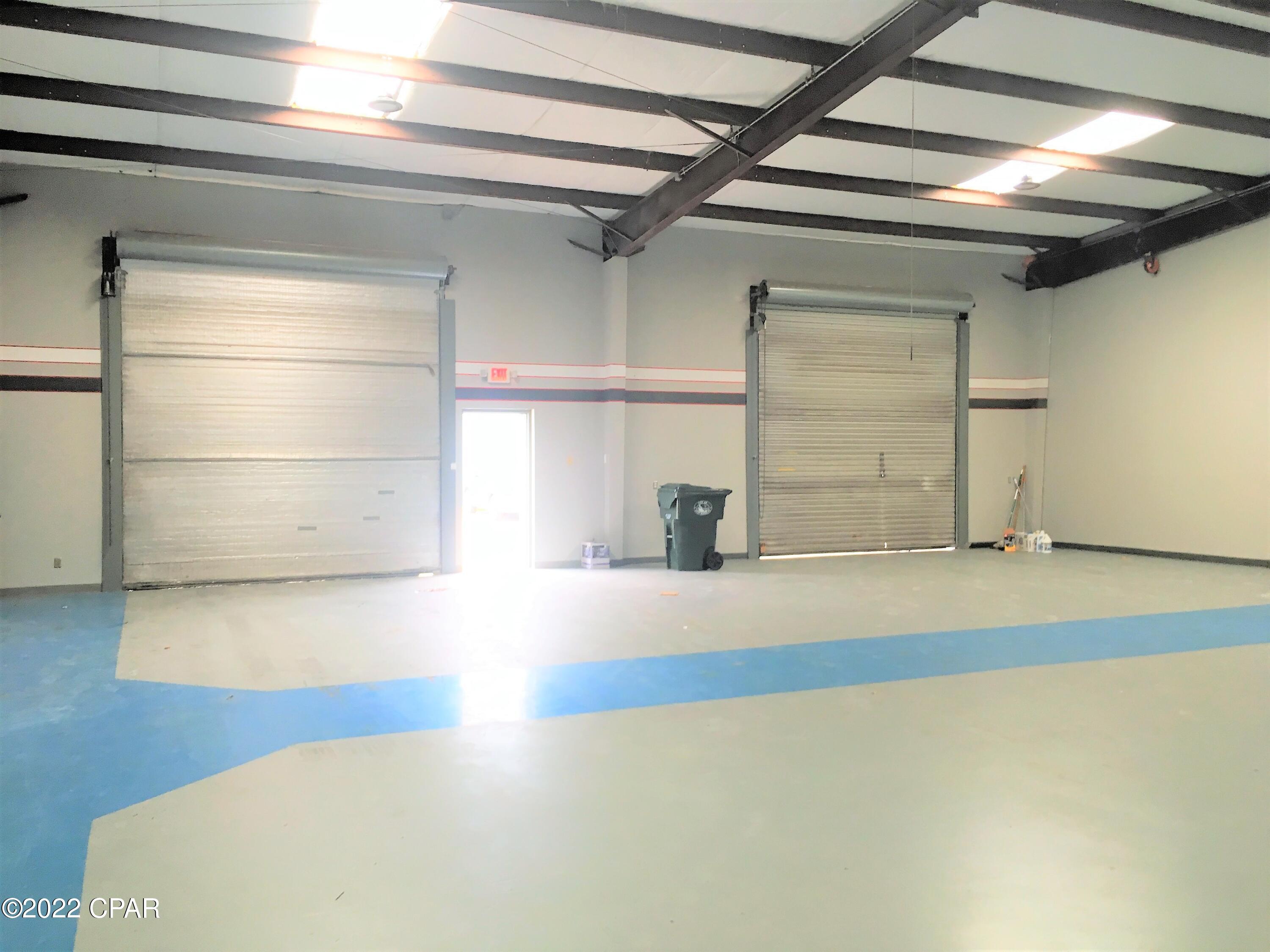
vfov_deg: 48.2
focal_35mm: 29
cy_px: 476
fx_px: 1064
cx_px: 635
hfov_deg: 61.7
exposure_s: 1/30
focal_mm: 4.15
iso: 50
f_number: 2.2
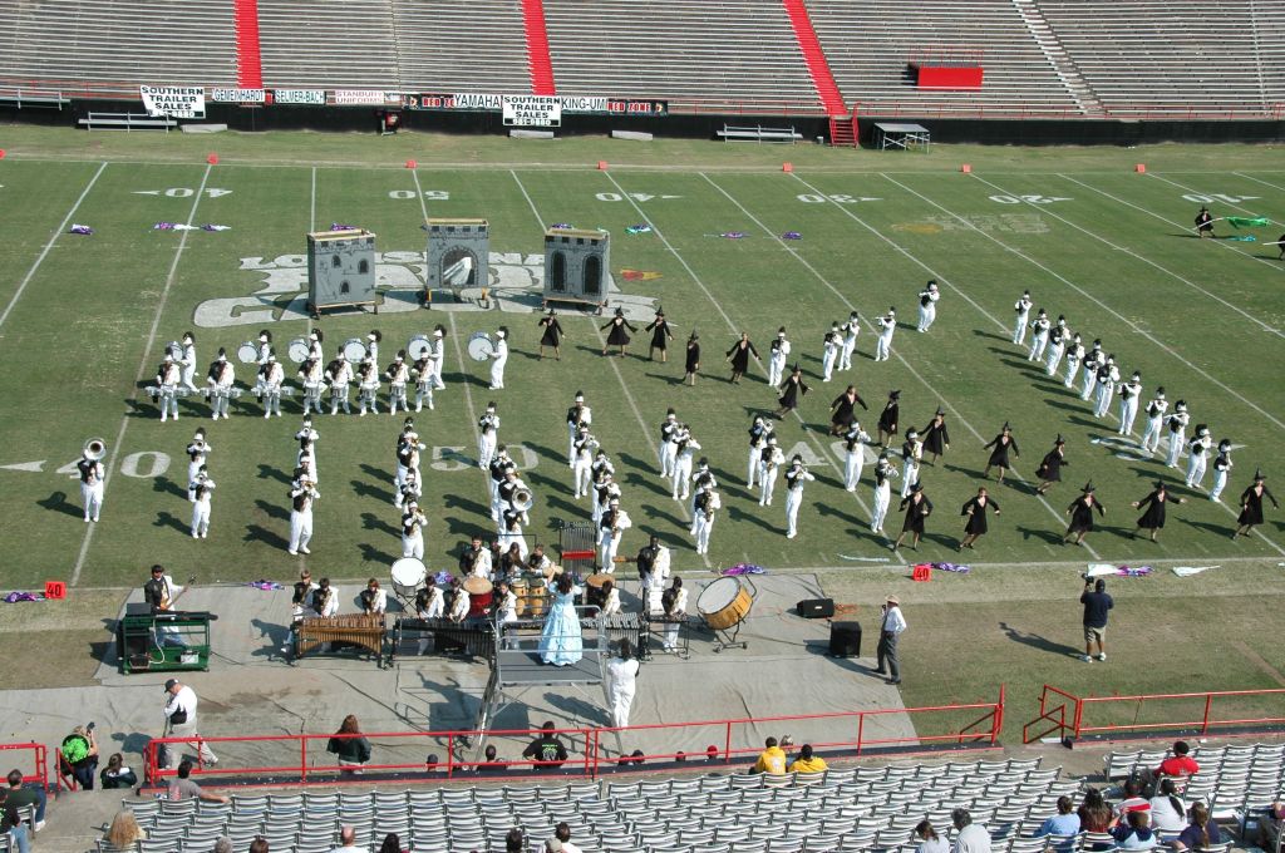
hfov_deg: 41.2
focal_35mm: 48
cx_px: 642
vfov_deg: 28.0
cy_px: 426
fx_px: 1711
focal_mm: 32
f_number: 9
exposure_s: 1/320
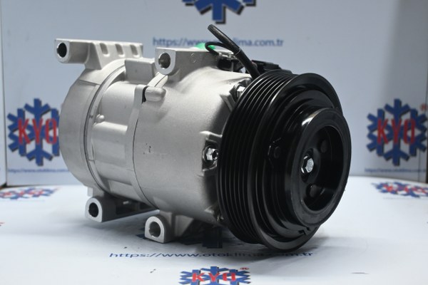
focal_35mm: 52
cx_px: 214
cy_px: 142
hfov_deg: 37.9
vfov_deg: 25.8
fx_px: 624
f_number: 5.3
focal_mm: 35
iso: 1100
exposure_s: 1/60
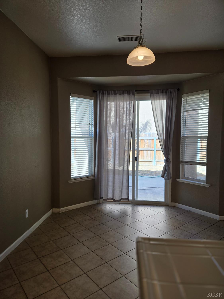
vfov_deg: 73.9
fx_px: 198
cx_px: 112
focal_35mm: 23
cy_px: 150
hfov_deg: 58.9
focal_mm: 5.4
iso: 25
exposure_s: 1/194
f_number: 1.8
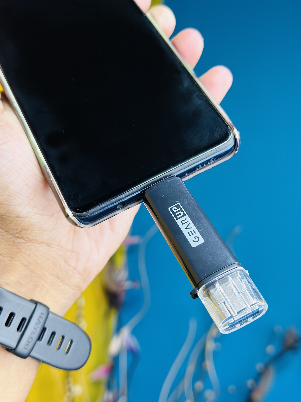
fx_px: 557
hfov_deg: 30.3
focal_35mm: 48
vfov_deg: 39.7
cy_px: 201
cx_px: 150
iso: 200
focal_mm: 6.86
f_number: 1.78
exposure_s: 1/60
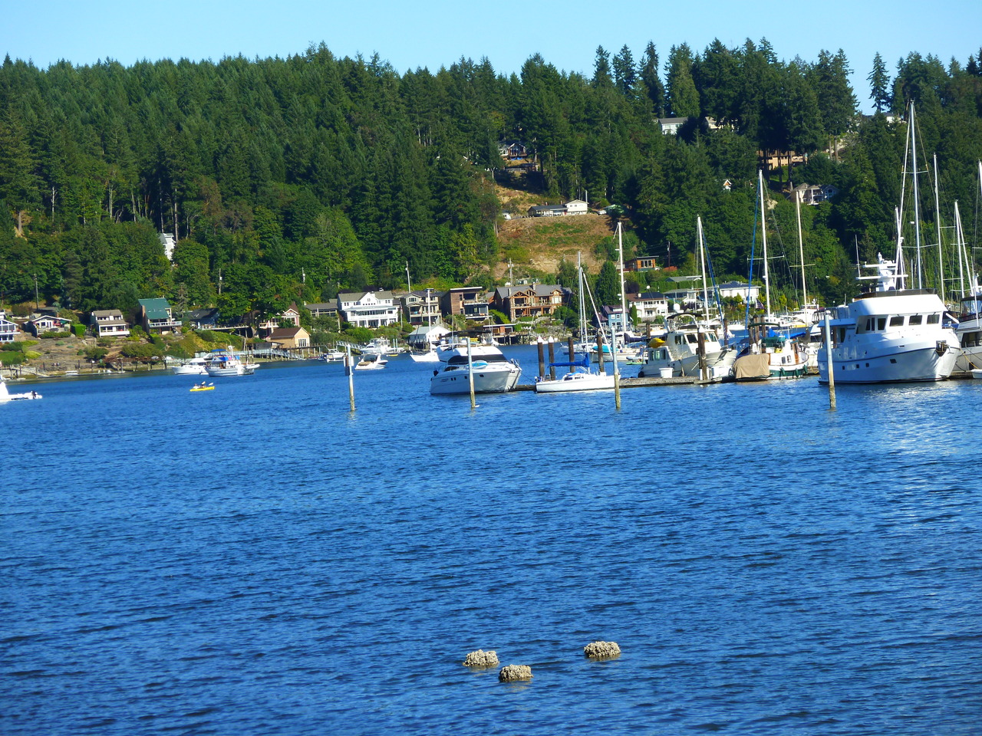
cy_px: 368
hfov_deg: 15.2
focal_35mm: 130
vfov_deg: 11.4
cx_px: 491
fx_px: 3688
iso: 80
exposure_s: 1/200
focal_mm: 23.3
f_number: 5.5
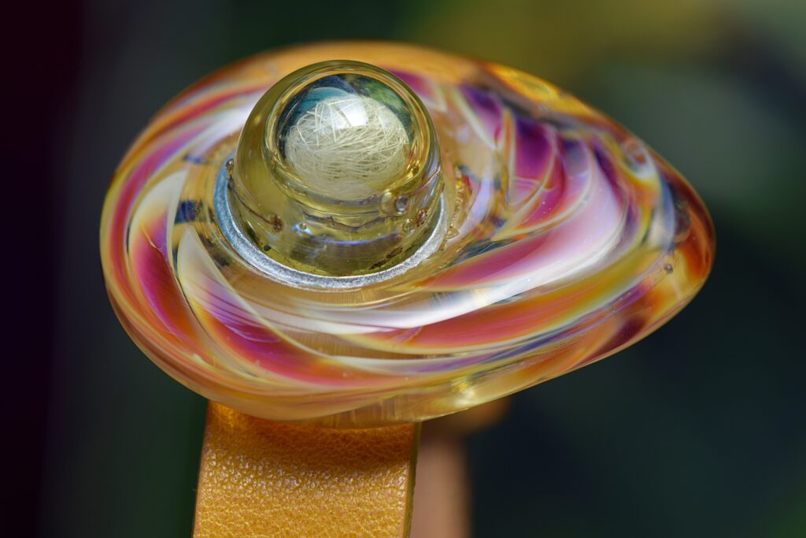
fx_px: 2855
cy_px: 269
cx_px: 403
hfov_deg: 16.1
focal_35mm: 128
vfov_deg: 10.8
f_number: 8
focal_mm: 85
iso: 200
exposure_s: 1/350
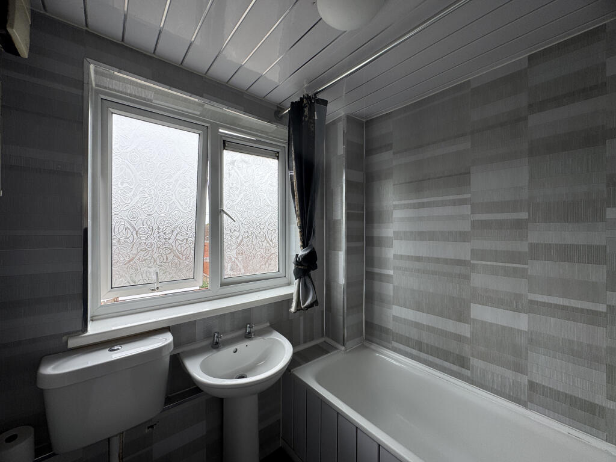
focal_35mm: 14
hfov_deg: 102.1
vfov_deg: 85.7
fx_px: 249
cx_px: 308
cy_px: 231
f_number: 2.2
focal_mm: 2.22
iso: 40
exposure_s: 1/132
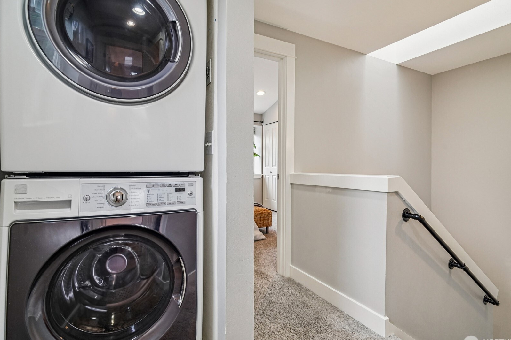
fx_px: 241
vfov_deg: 70.4
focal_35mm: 17
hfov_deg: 93.2
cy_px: 175
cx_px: 270
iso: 1600
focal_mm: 16
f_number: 8
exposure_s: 1/25
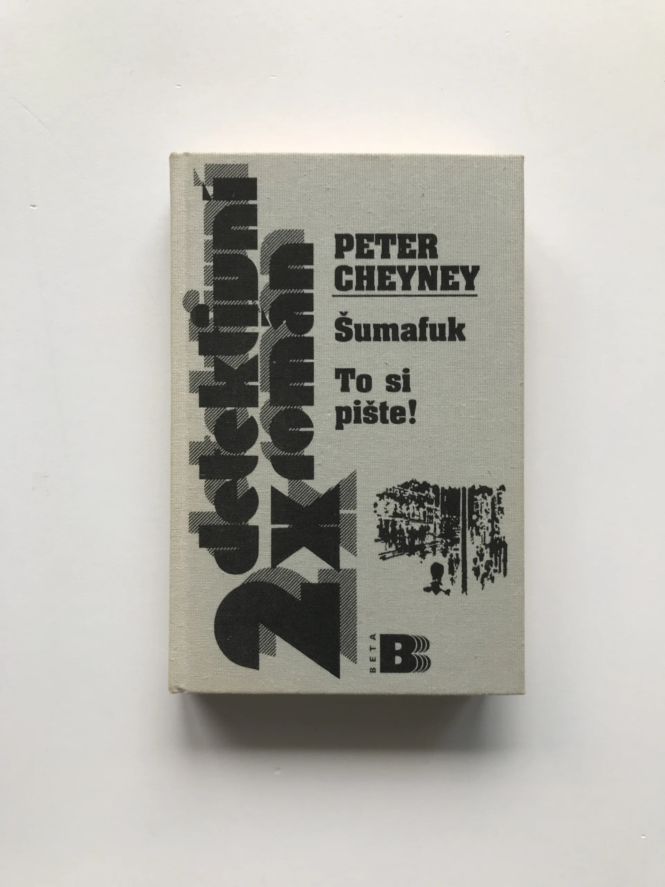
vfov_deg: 63.4
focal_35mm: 28
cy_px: 444
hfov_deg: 49.7
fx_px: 717
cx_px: 332
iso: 32
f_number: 1.8
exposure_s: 1/93
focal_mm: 3.99
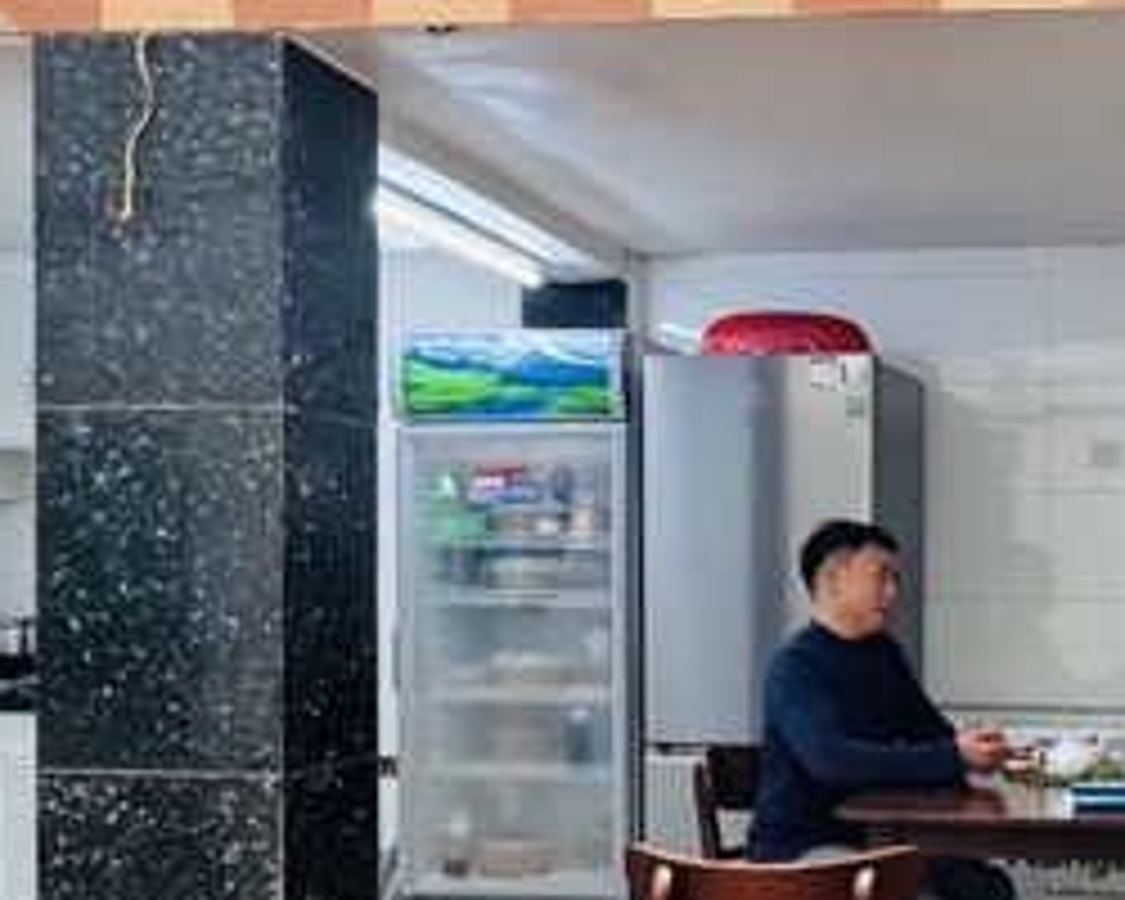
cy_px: 644
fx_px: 1865
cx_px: 1026
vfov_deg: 26.9
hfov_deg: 31.9
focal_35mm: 56
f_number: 2.2
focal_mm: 2.22
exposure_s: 1/60
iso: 320
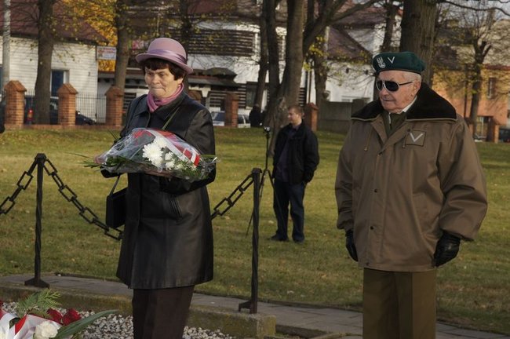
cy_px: 170
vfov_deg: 13.0
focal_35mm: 105
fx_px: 1486
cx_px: 255
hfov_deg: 19.5
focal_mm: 70
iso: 200
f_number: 9
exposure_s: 1/160
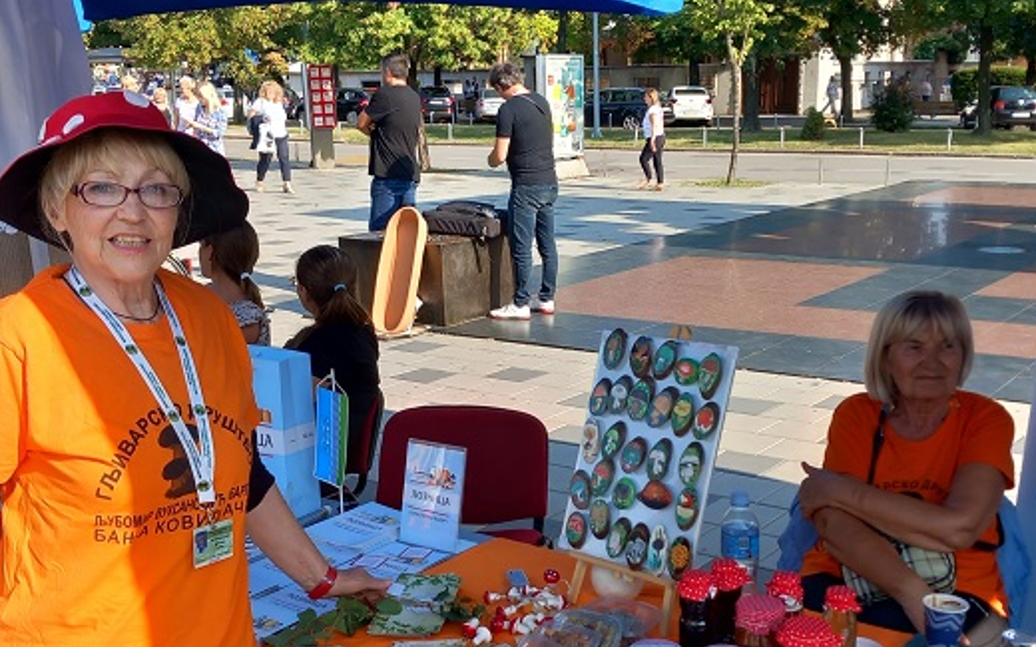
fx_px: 1242
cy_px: 426
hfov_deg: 45.2
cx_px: 576
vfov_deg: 29.0
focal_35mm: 44
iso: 20
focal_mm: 4
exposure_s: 1/177
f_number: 1.8
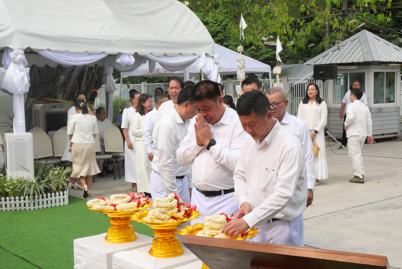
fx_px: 525
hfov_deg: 41.9
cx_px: 201
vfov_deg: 28.7
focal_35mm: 47
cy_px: 134
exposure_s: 1/2500
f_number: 13
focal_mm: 23
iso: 4000
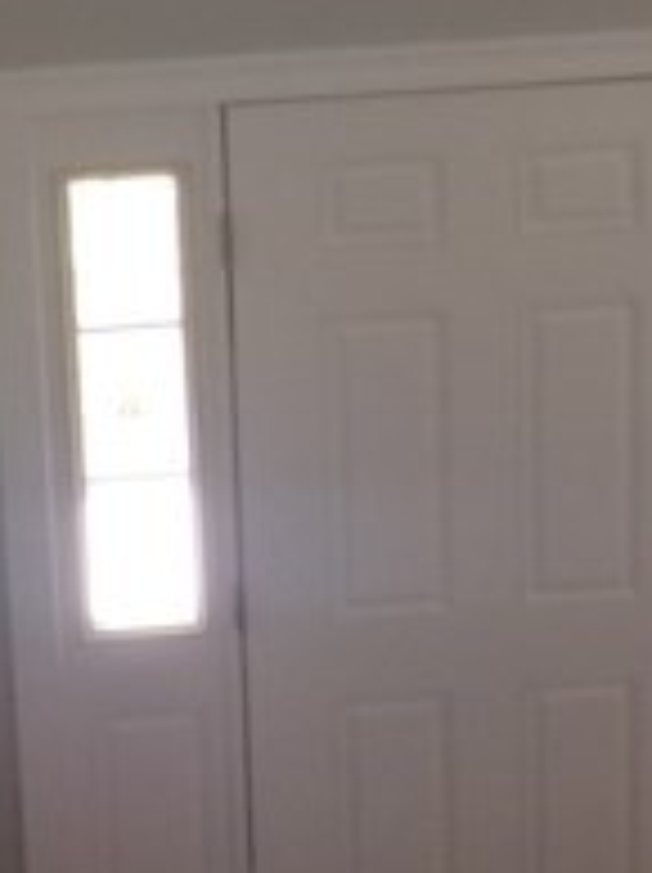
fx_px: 2995
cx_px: 346
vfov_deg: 15.8
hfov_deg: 12.4
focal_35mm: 119
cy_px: -234
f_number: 3.3
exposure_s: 1/40
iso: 125
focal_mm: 4.1
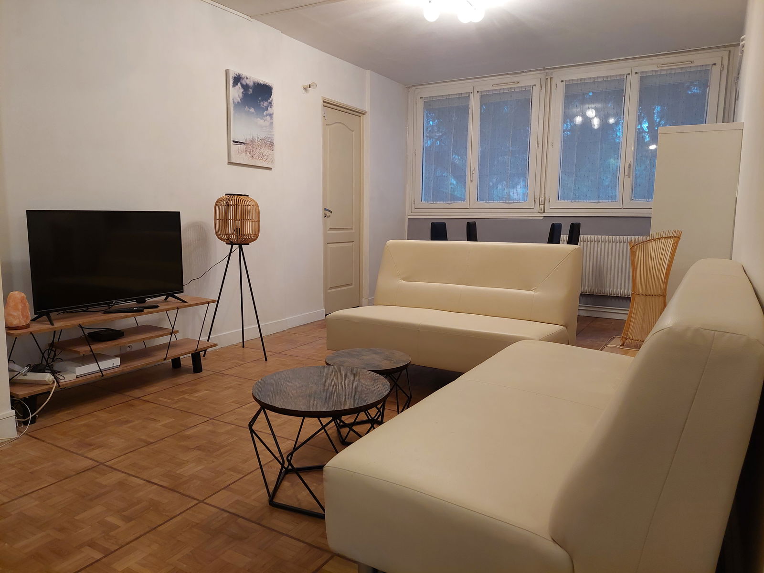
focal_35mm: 25
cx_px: 382
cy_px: 286
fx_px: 552
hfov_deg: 69.4
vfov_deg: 54.9
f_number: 1.8
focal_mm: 5.23
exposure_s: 1/50
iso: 250
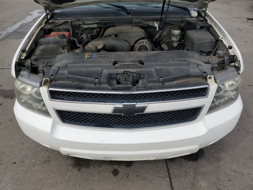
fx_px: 190
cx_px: 126
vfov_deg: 53.1
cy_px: 95
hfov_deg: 67.3
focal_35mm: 26
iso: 50
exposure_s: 1/2500
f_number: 1.5
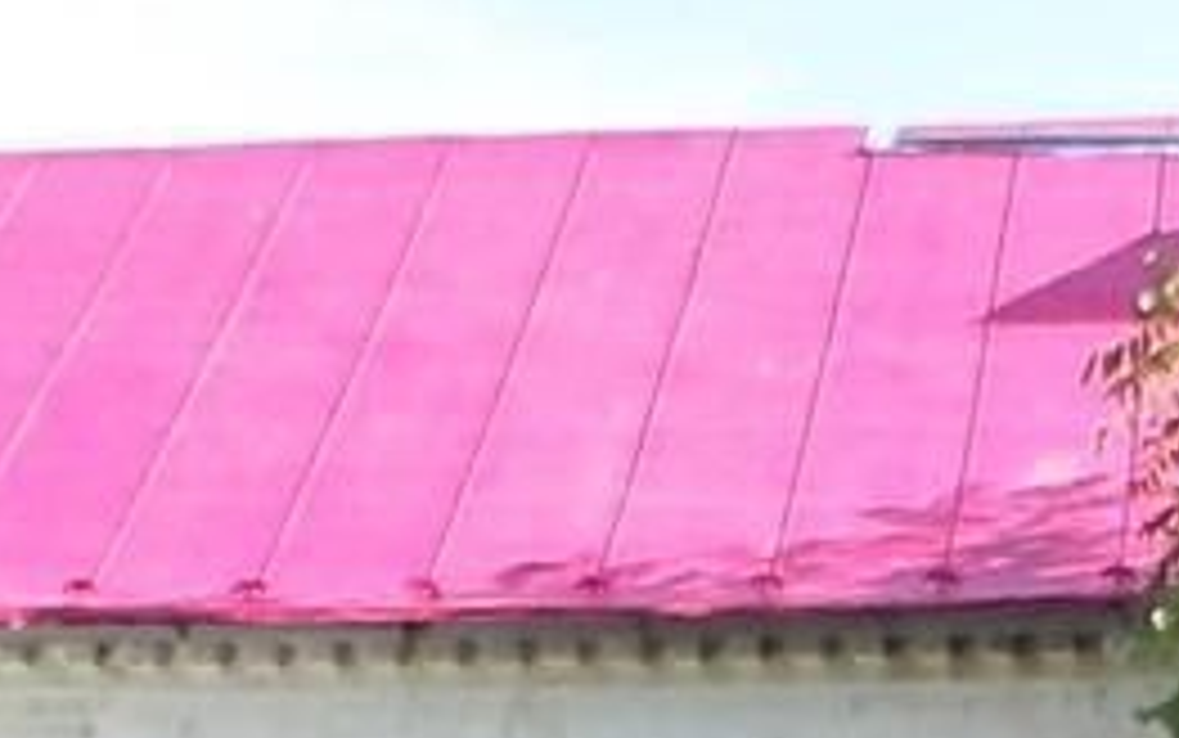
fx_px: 6397
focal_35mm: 199
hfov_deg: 10.5
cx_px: 459
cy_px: 1710
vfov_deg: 6.3
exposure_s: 1/260
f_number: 4.1
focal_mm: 4.3
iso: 100
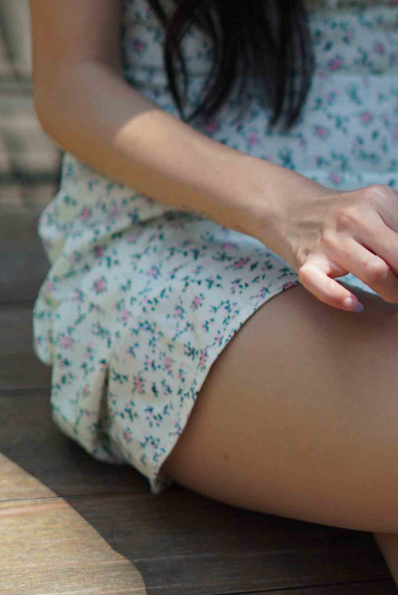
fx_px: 2020
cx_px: 432
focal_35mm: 122
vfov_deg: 16.8
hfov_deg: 11.1
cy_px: 238
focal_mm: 50
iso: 100
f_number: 1.8
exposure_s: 1/2500
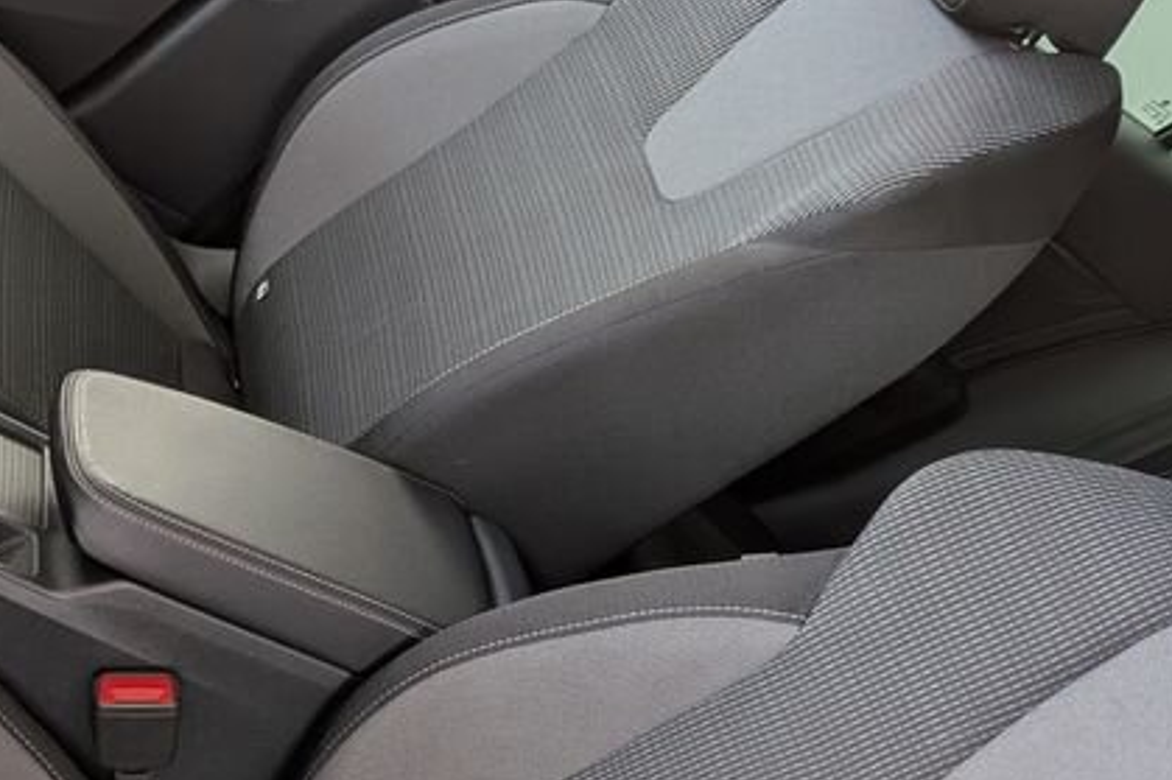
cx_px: 428
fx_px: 1985
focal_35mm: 61
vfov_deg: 22.0
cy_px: 615
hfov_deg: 32.7
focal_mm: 4.53
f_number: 1.7
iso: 55
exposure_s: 1/100
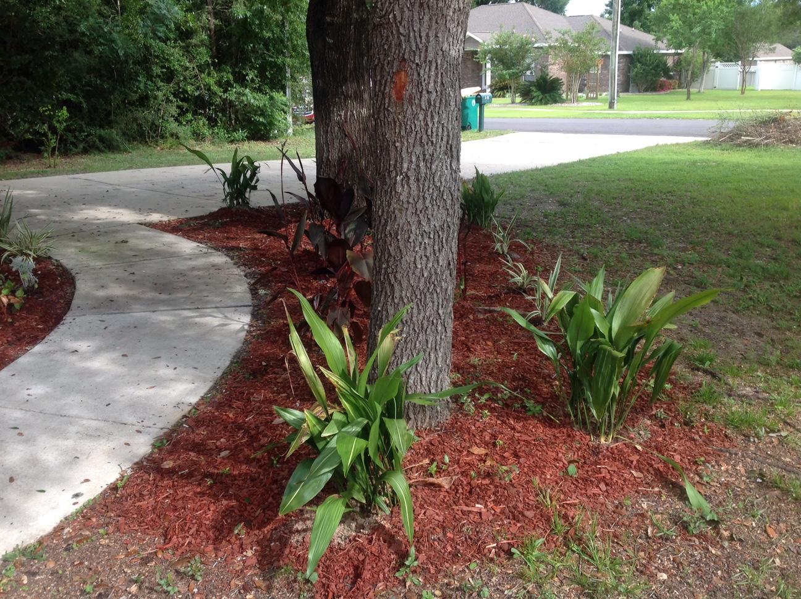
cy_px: 300
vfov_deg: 40.6
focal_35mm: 35
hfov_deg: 52.7
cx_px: 400
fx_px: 809
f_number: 2.4
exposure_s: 1/325
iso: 50
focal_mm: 4.28
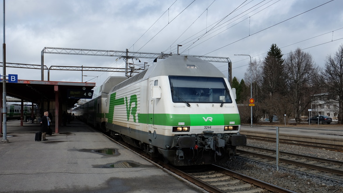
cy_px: 109
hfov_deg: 58.0
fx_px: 309
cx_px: 172
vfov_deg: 34.6
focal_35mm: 34
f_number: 7.1
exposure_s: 1/400
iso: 200
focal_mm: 21.4
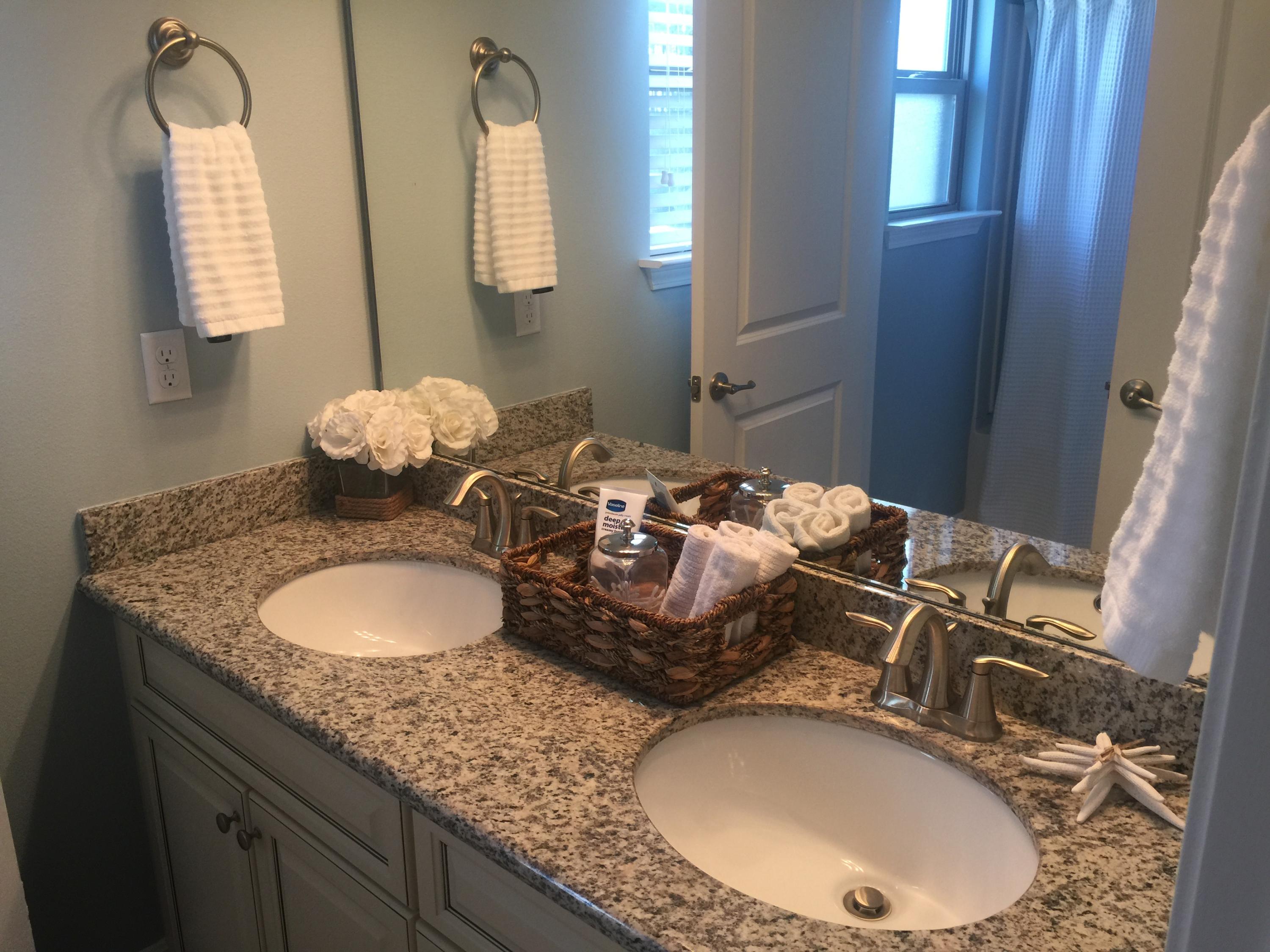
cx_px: 635
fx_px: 1064
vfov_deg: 48.2
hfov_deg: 61.7
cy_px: 476
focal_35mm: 29
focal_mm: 4.15
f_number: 2.2
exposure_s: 1/30
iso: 32
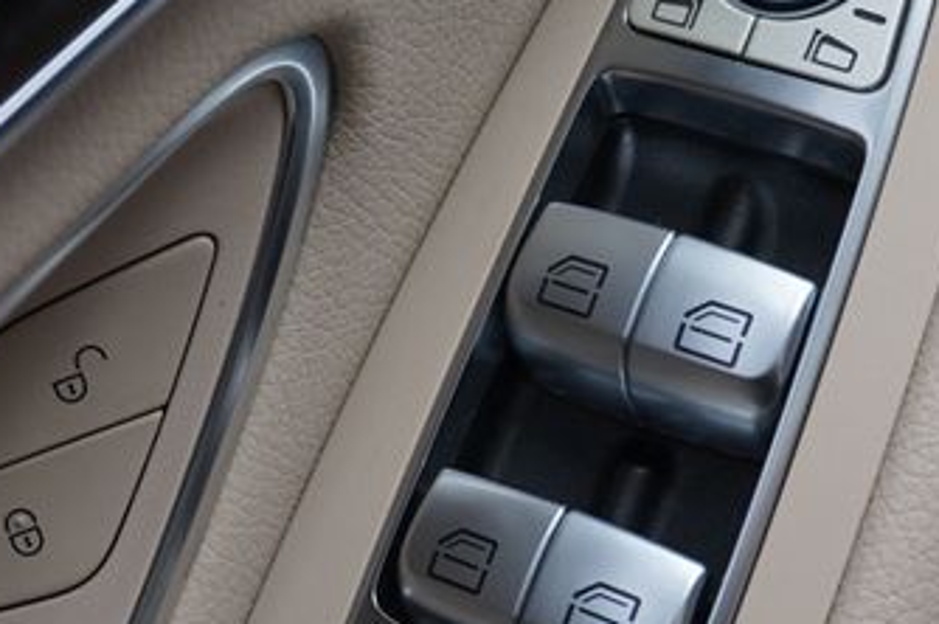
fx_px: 2397
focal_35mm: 92
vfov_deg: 14.8
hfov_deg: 22.2
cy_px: 306
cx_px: 503
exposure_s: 1/60
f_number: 5
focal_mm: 32
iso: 250
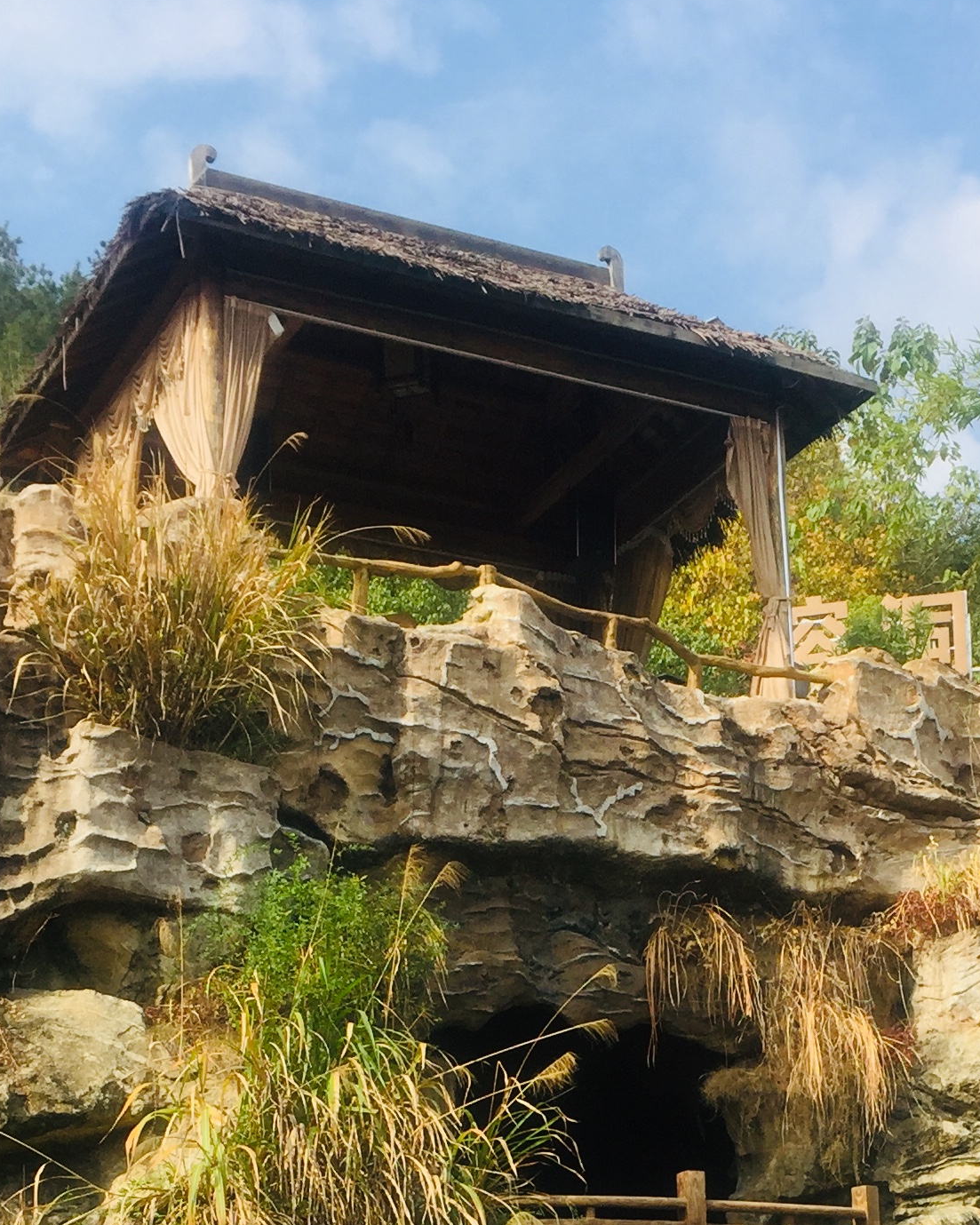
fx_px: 2429
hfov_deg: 22.7
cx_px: 685
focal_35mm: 67
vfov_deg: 26.3
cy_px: 1309
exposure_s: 1/1236
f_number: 2.2
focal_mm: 4.15
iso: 32
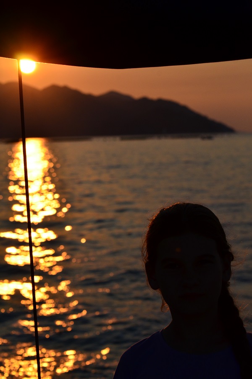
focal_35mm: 105
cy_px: 190
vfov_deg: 19.5
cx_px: 126
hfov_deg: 13.0
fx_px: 1107
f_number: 8
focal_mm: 70
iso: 640
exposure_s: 1/4000
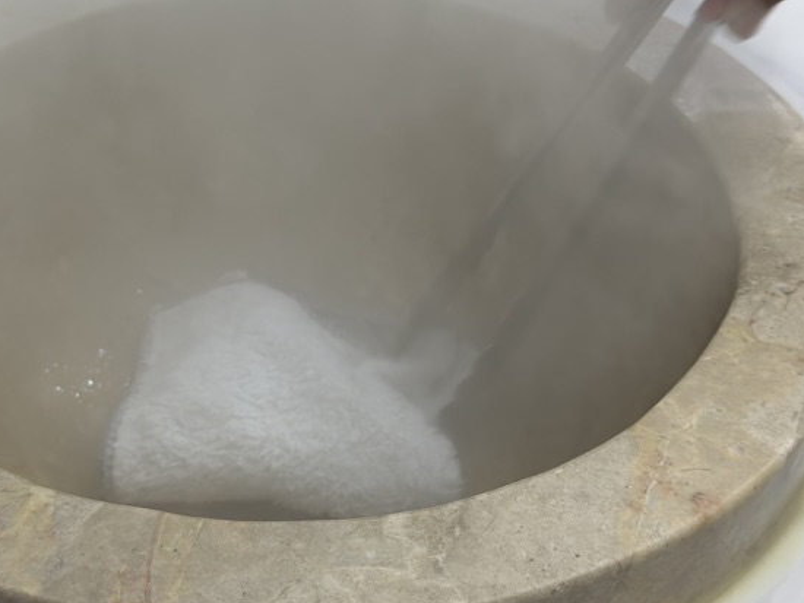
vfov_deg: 21.8
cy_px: 162
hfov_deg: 28.8
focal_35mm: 67
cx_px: 295
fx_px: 1557
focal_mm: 6.76
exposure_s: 1/50
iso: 80
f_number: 1.78
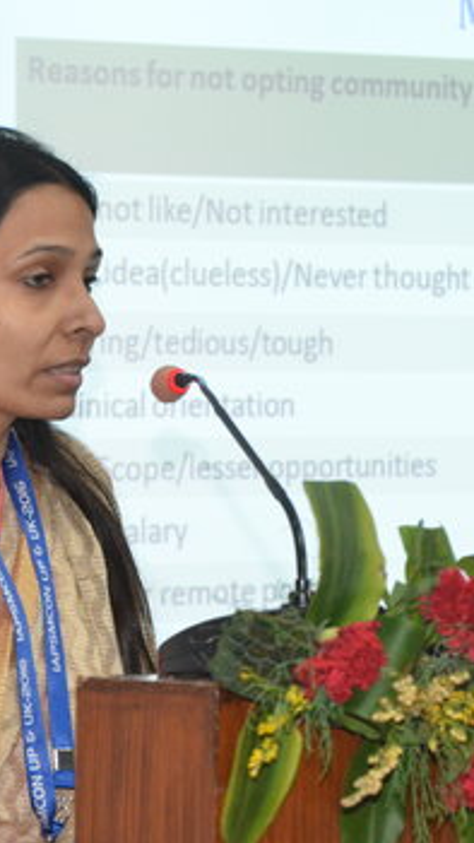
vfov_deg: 8.7
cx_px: 84
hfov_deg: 4.9
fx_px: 5516
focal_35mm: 247
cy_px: 476
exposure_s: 1/80
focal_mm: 92
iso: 2000
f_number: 5.6
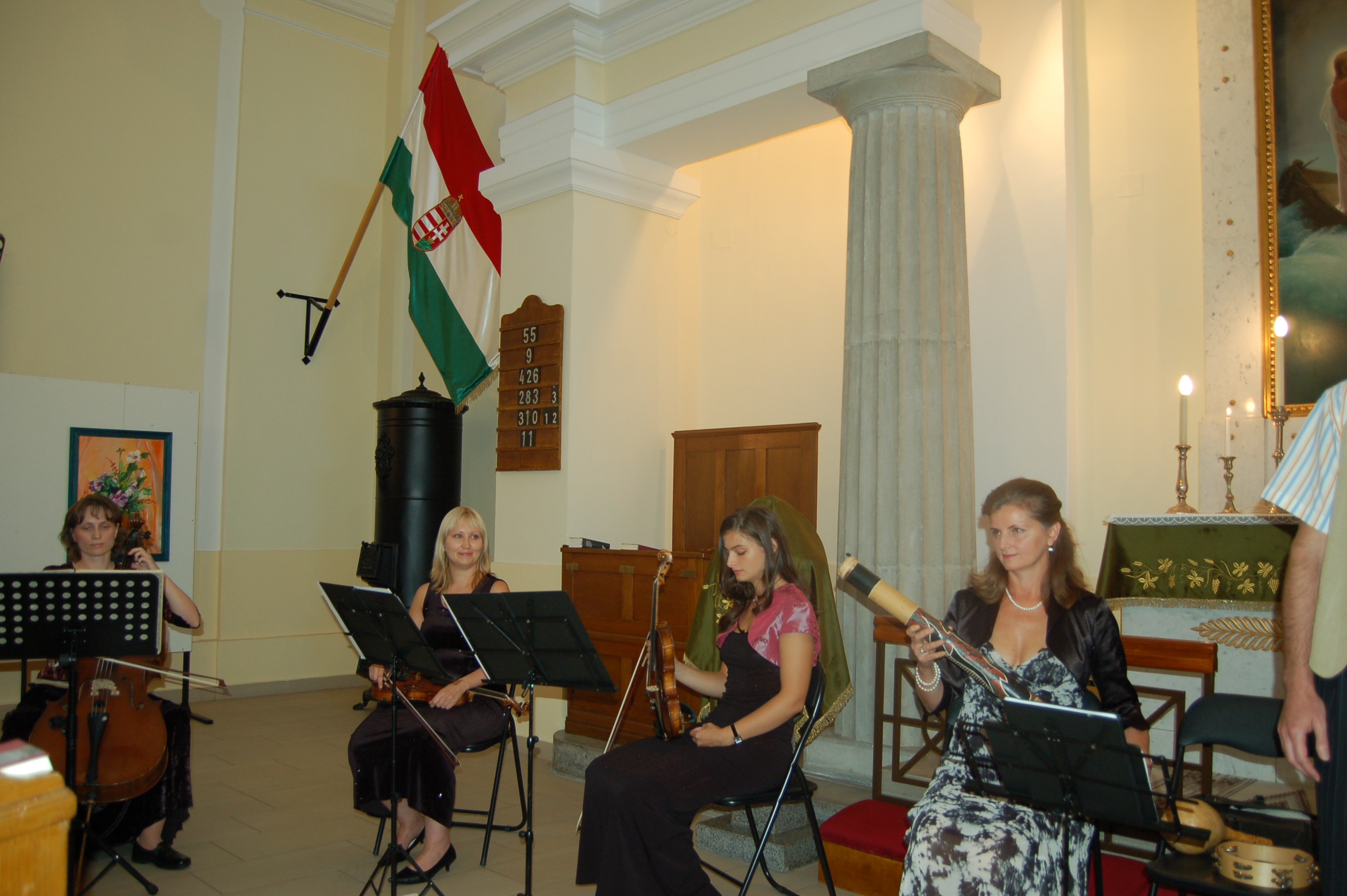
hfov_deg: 64.6
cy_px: 448
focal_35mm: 28
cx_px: 674
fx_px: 1065
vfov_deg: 45.6
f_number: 3.5
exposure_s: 1/60
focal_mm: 19
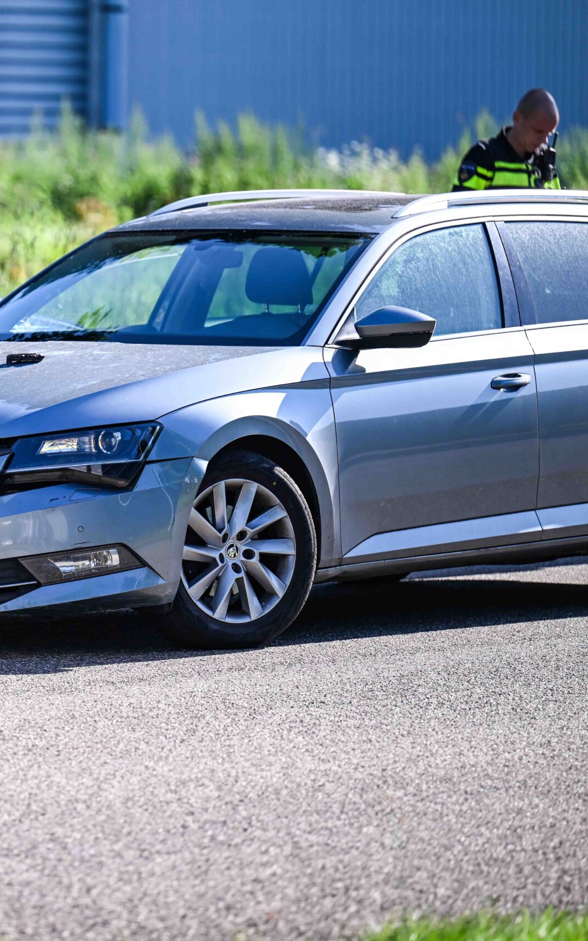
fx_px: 6486
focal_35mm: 253
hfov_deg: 5.2
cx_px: -64
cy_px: 470
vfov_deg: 8.3
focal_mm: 165
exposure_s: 1/1600
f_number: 2.8
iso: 250
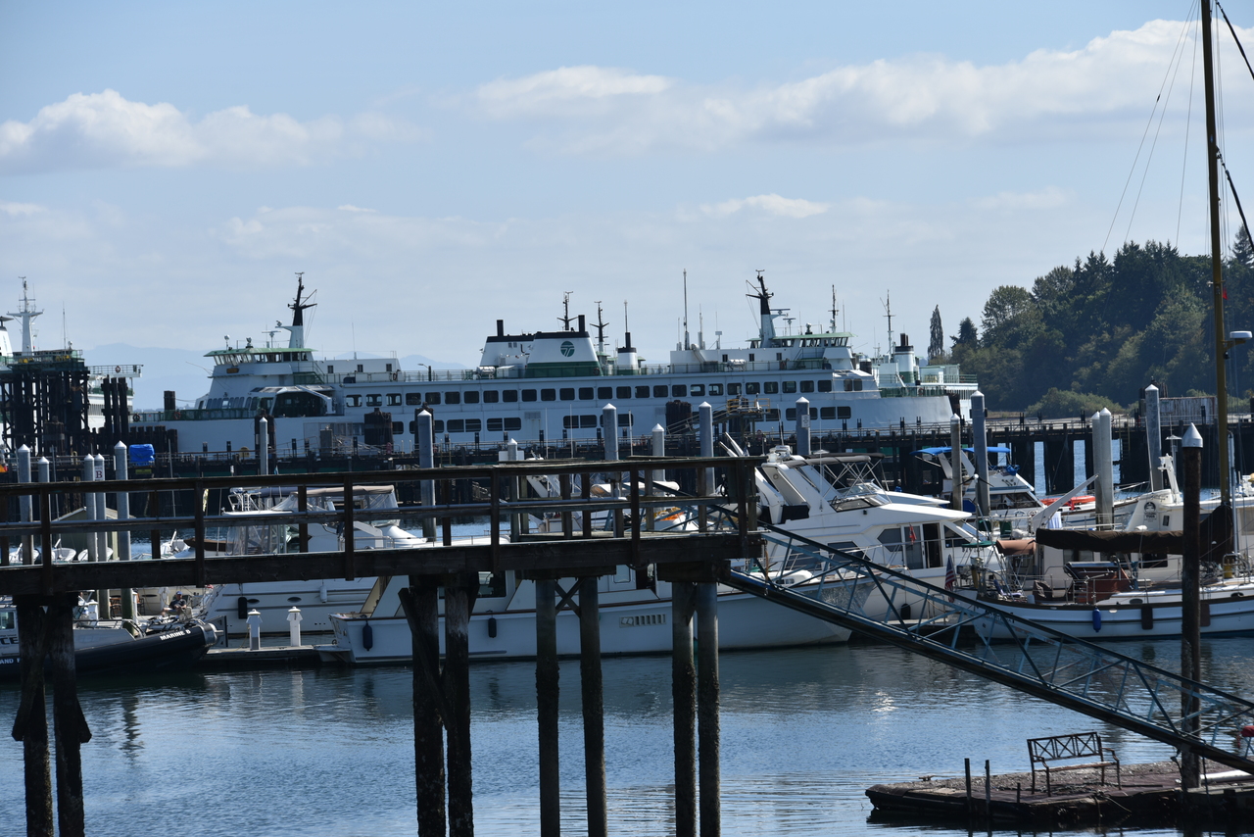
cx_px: 627
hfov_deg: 12.8
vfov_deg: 8.6
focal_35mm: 160
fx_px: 5574
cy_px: 418
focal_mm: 160
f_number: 8
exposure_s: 1/320
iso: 100
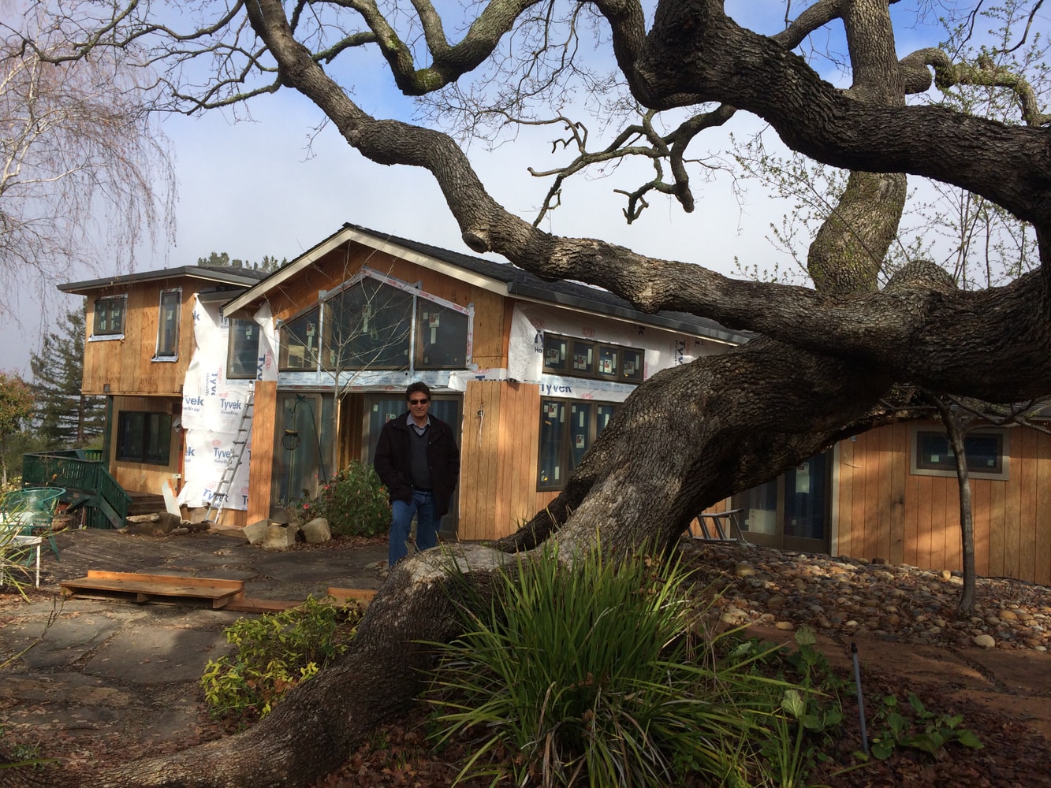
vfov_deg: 46.8
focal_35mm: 30
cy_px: 394
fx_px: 911
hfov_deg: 60.0
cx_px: 526
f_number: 2.2
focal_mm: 4.12
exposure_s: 1/2053
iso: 40
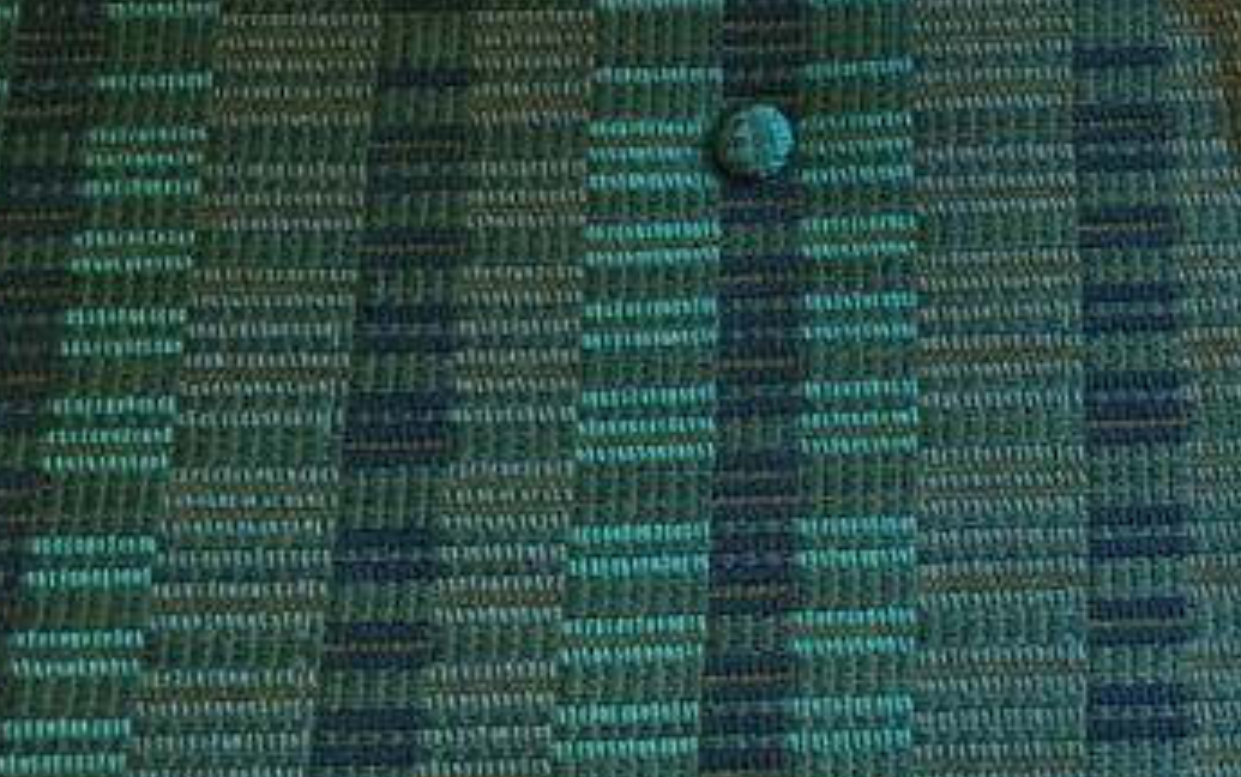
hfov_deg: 24.2
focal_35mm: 83
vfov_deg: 15.2
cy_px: -142
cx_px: 1108
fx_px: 2809
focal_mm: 4.12
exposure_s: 1/30
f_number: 2.2
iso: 64
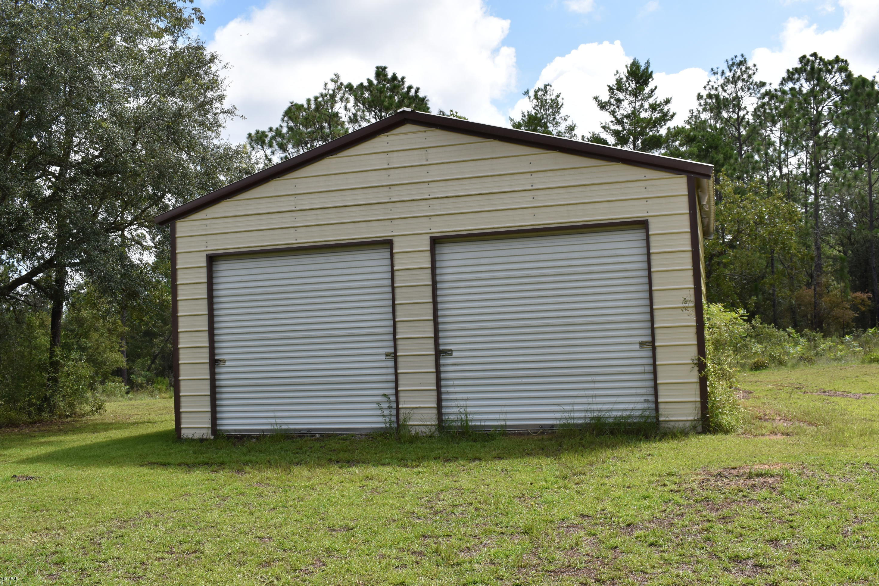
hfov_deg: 51.9
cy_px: 297
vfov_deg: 35.9
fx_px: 903
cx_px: 446
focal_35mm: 37
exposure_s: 1/400
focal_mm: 24
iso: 200
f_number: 10
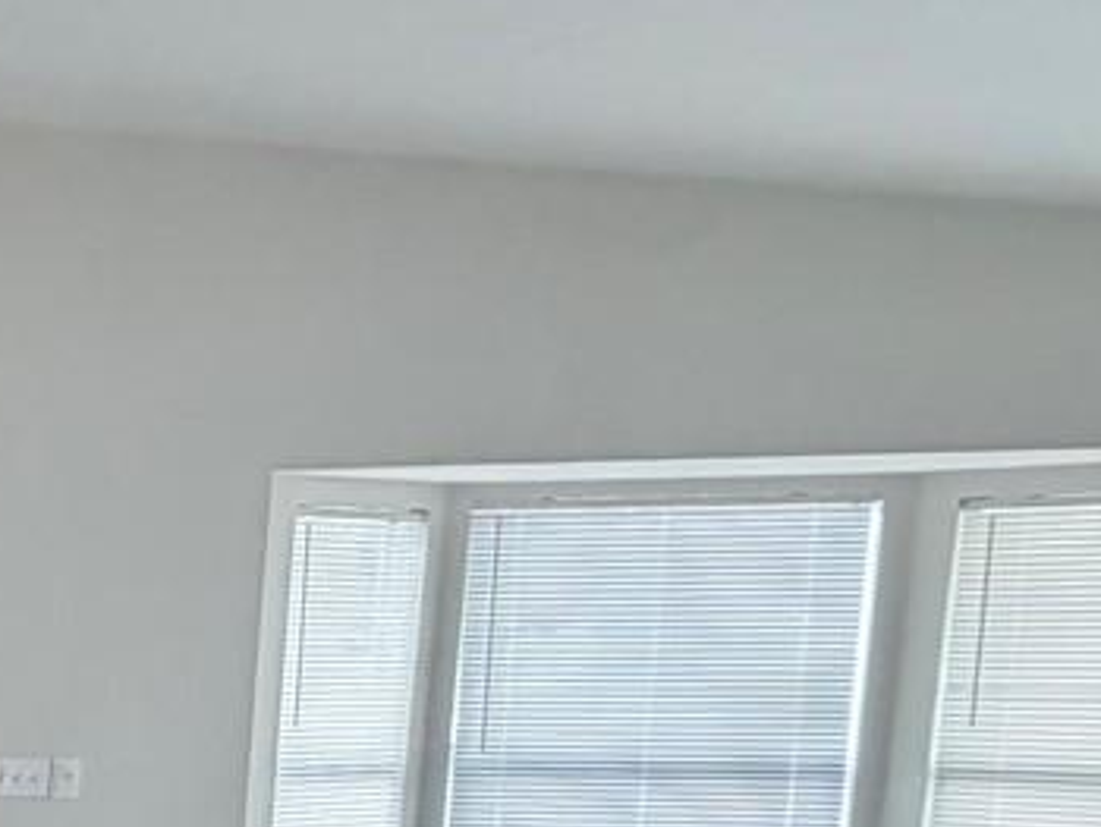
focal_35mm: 64
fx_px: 2037
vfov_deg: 21.8
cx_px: -1154
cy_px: 902
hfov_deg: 18.4
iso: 500
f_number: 2.2
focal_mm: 2.22
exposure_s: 1/59
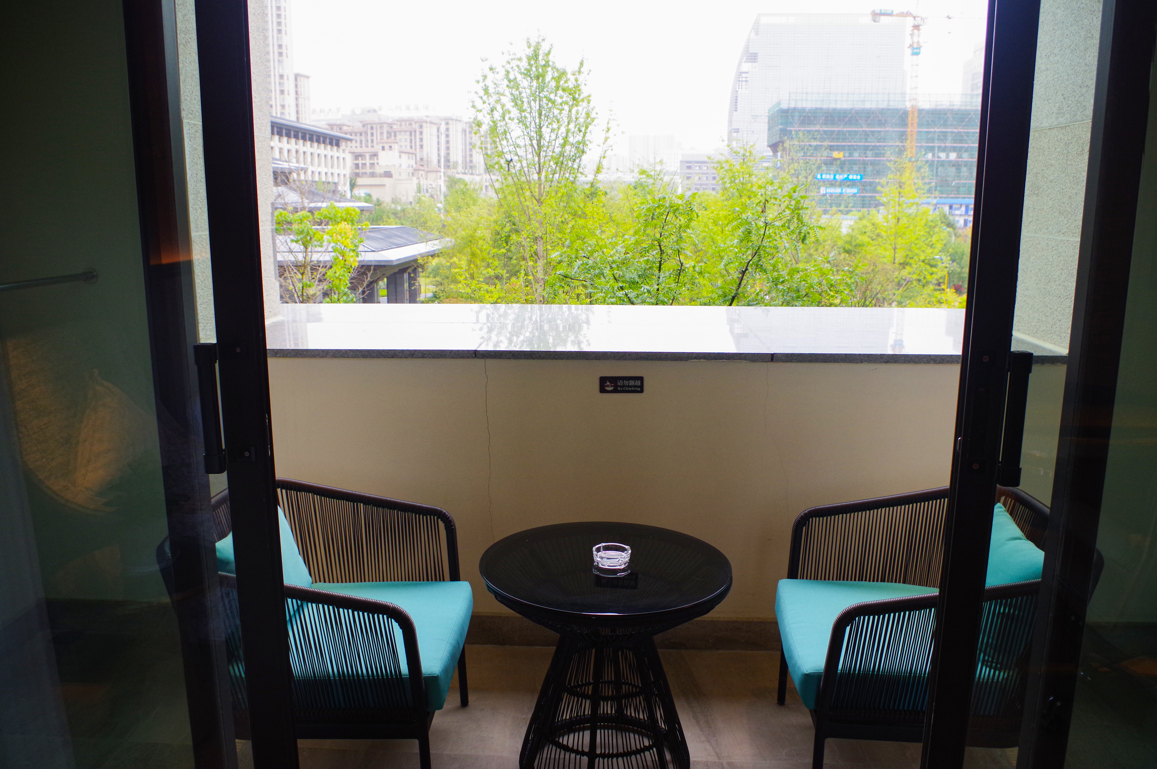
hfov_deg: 67.4
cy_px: 384
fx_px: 867
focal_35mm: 27
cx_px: 578
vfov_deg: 47.8
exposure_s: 1/100
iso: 800
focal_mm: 18
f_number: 8
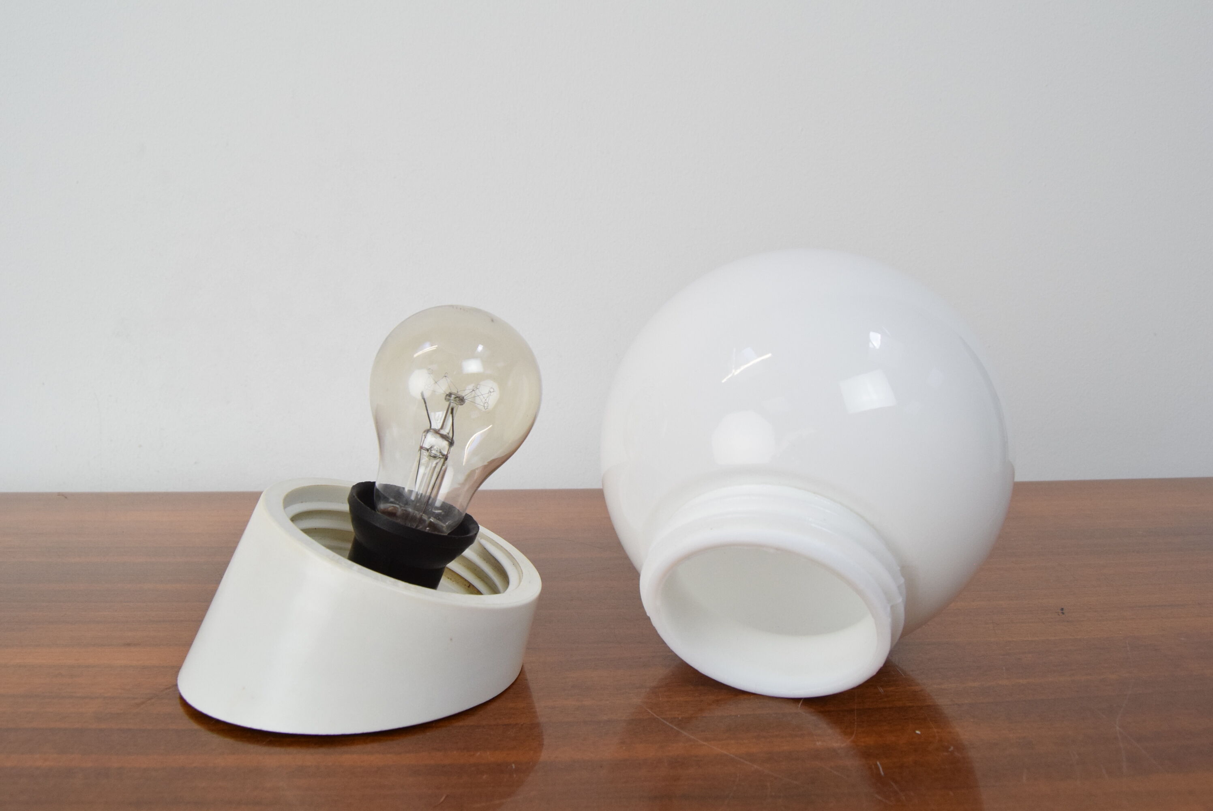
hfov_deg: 64.5
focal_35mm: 28
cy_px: 406
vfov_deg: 45.7
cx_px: 606
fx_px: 961
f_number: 8
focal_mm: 19
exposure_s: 1/250
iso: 1600
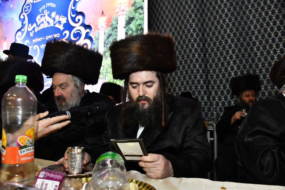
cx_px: 142
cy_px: 95
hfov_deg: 65.5
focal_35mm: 28
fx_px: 222
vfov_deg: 46.4
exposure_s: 1/80
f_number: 6.3
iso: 1000
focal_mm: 28
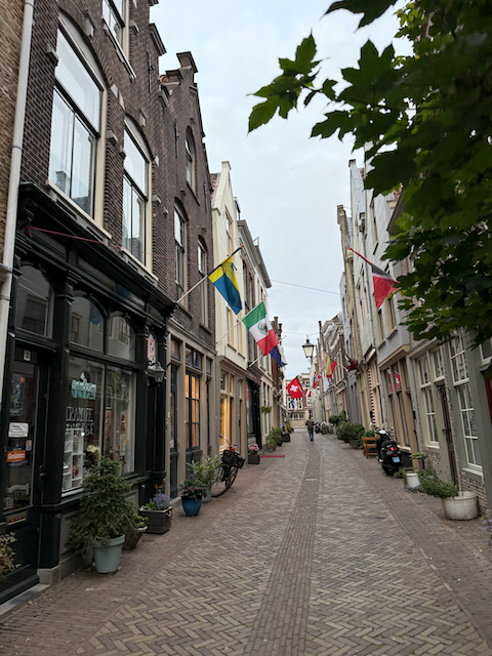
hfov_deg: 56.8
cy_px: 328
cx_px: 246
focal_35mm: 24
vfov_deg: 71.6
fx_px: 455
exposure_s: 1/121
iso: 160
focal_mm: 6.76
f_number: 1.78
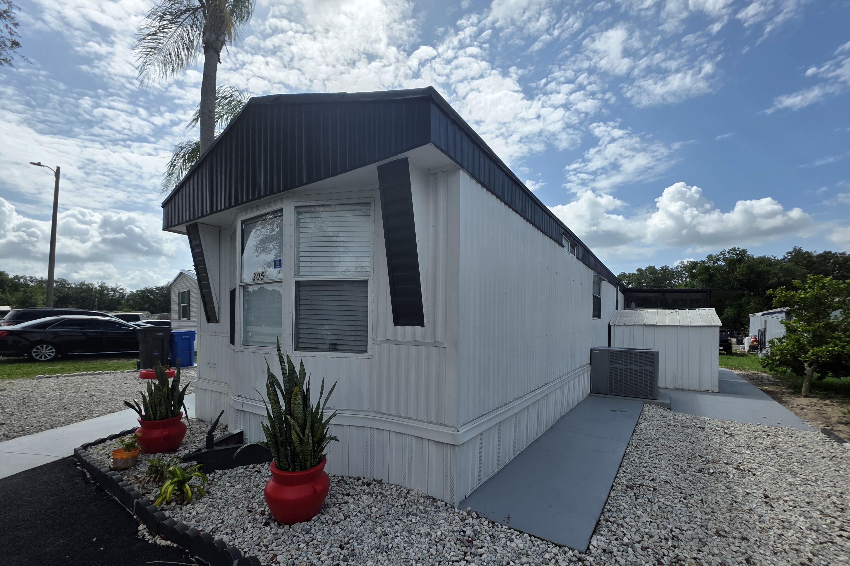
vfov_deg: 80.6
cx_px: 438
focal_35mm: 14
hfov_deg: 104.2
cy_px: 328
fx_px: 331
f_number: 1.9
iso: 40
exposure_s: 1/3637
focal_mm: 2.2
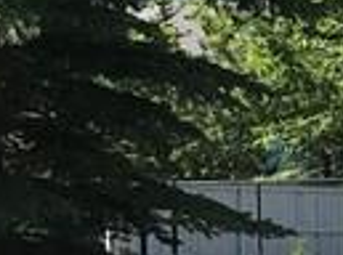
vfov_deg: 6.6
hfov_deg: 8.4
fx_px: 2203
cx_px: 686
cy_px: 345
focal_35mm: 223
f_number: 1.8
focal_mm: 3.99
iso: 20
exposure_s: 1/1212
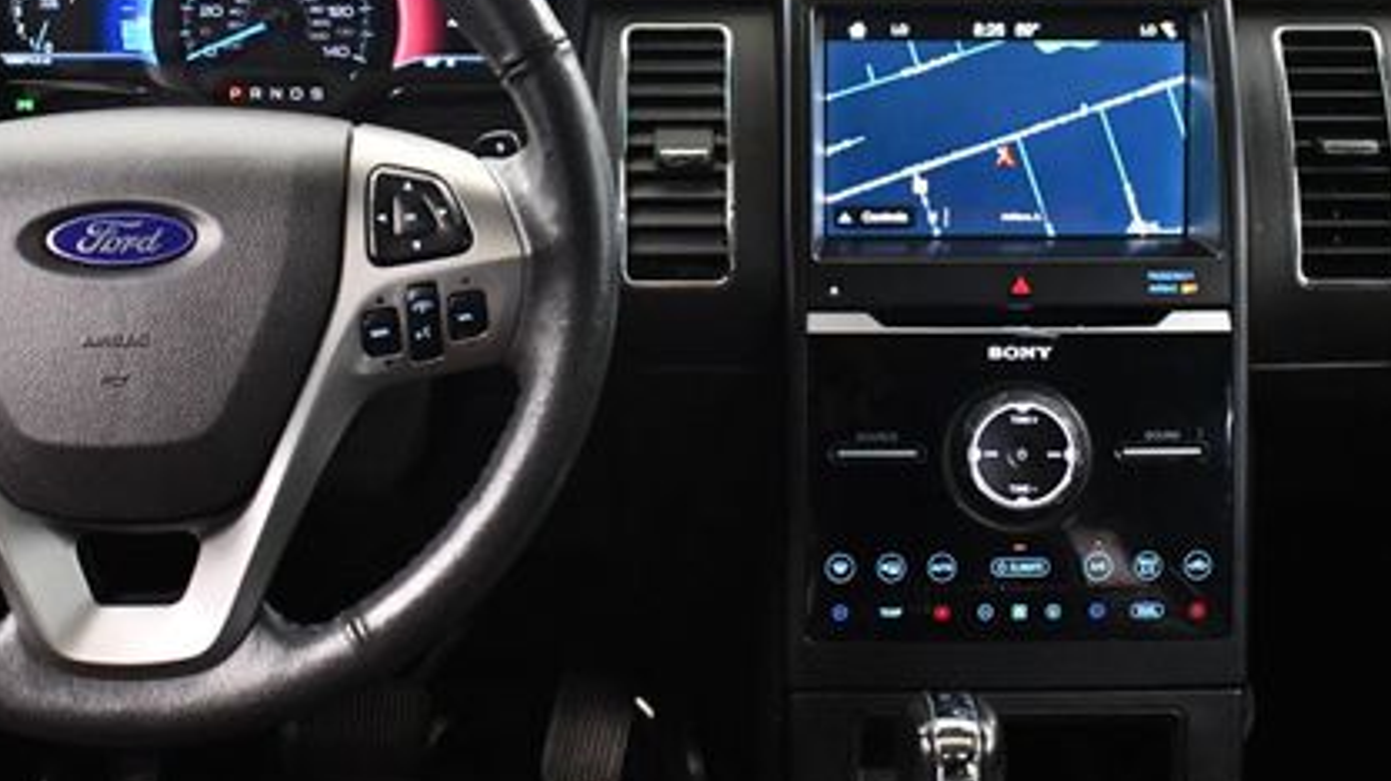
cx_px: 660
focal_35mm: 58
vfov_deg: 20.6
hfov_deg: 36.0
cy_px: 234
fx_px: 2138
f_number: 3.5
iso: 3200
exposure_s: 1/60
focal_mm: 18
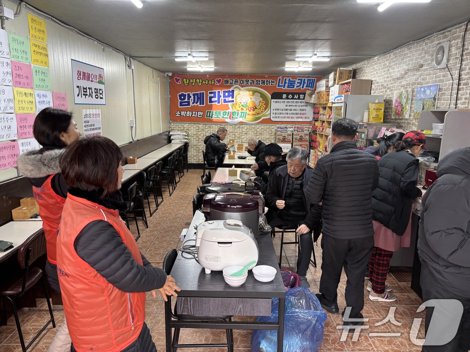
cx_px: 235
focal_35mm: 26
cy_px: 176
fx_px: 353
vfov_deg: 53.1
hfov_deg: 67.3
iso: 100
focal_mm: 5.96
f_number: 1.6
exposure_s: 1/60
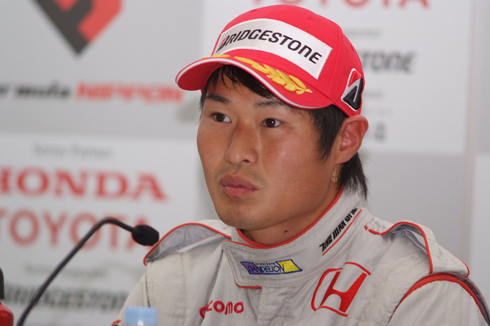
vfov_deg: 5.1
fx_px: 3675
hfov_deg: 7.6
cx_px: 245
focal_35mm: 270
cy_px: 163
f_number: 2.8
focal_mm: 180
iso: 100
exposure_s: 1/125
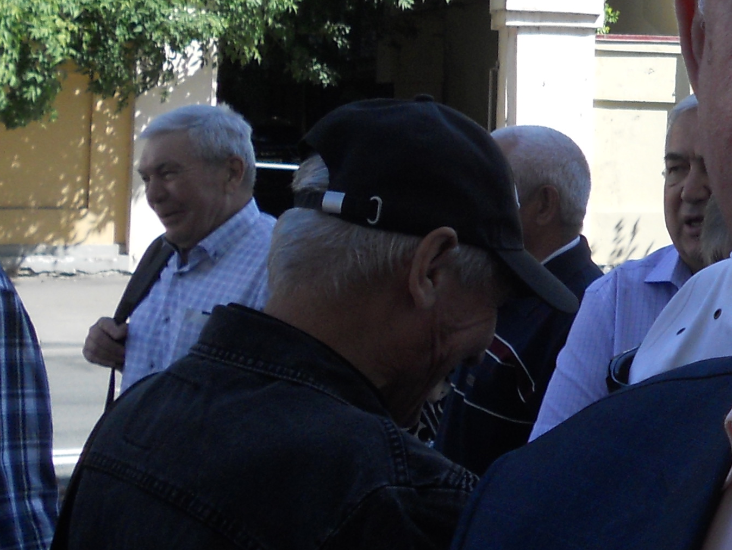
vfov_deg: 15.5
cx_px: 984
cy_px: 158
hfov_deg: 18.9
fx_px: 2009
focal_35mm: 95
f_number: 3.5
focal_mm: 5.8
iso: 80
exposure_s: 1/400
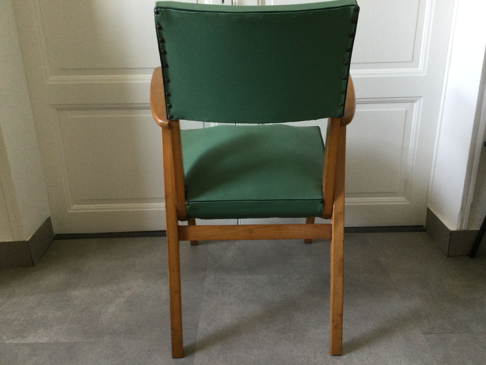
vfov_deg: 45.4
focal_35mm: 31
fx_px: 435
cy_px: 182
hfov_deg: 58.4
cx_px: 243
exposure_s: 1/33
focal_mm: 3.3
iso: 160
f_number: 2.4
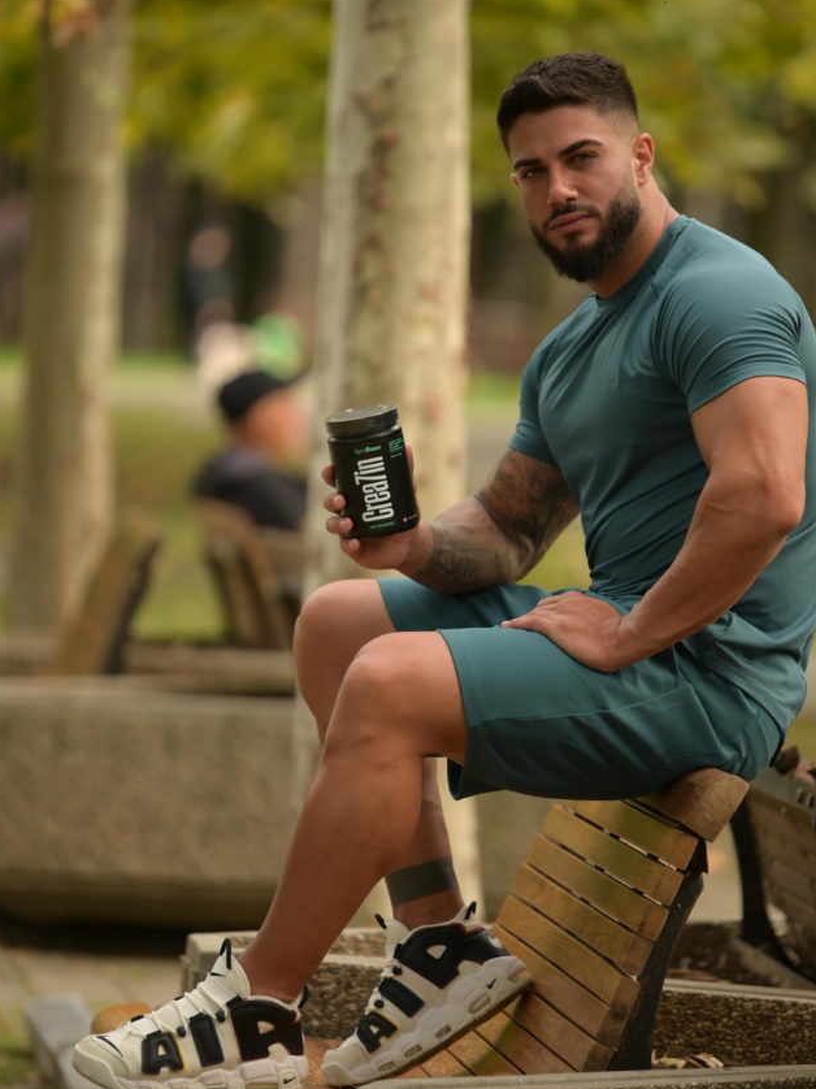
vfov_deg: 8.1
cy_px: 524
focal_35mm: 245
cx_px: 430
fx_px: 7704
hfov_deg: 6.1
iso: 500
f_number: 2.8
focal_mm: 190
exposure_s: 1/320
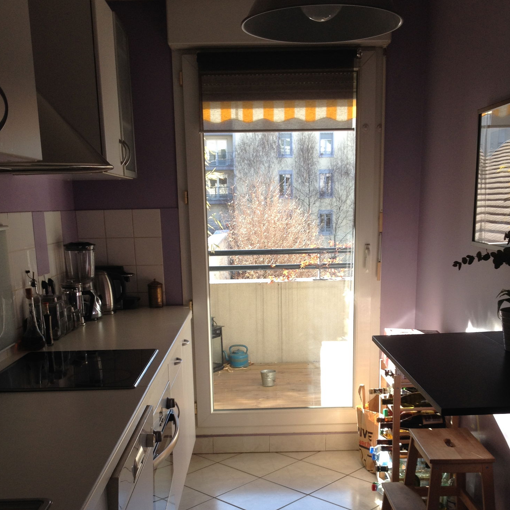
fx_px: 750
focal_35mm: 45
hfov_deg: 37.5
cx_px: 265
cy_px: 357
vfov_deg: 37.0
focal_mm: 4.28
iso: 50
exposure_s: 1/143
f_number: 2.4
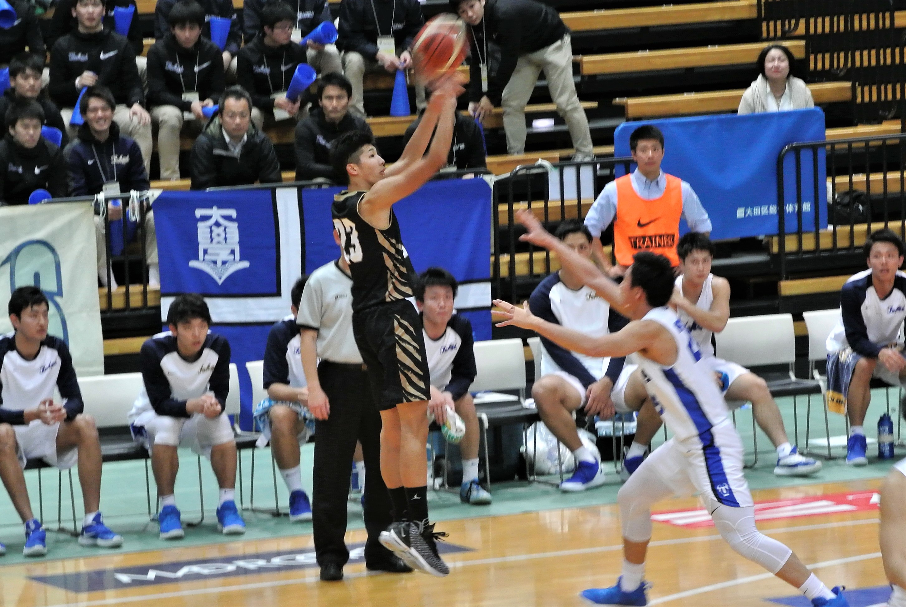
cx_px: 453
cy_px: 304
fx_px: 4334
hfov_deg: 11.9
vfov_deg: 8.0
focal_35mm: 172
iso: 800
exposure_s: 1/60
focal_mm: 64
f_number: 4.5
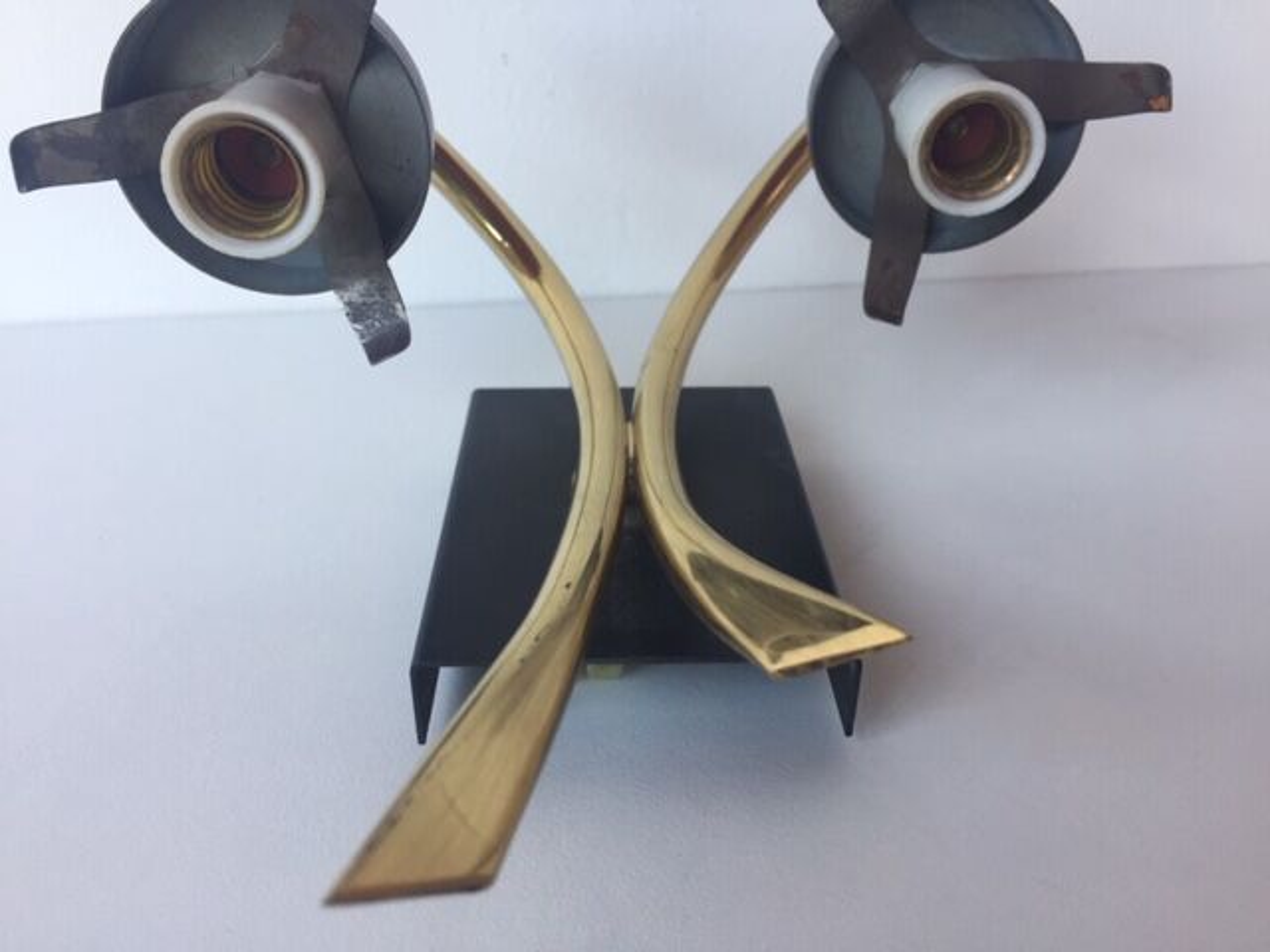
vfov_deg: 48.2
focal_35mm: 29
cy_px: 476
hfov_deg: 61.7
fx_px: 1064
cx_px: 635
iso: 32
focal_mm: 4.15
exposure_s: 1/50
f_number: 2.2
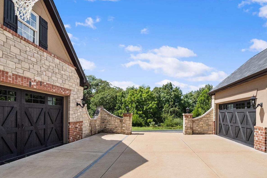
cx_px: 159
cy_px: 117
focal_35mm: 19
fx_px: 141
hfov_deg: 86.0
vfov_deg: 63.1
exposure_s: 1/400
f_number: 10
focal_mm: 7
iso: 400
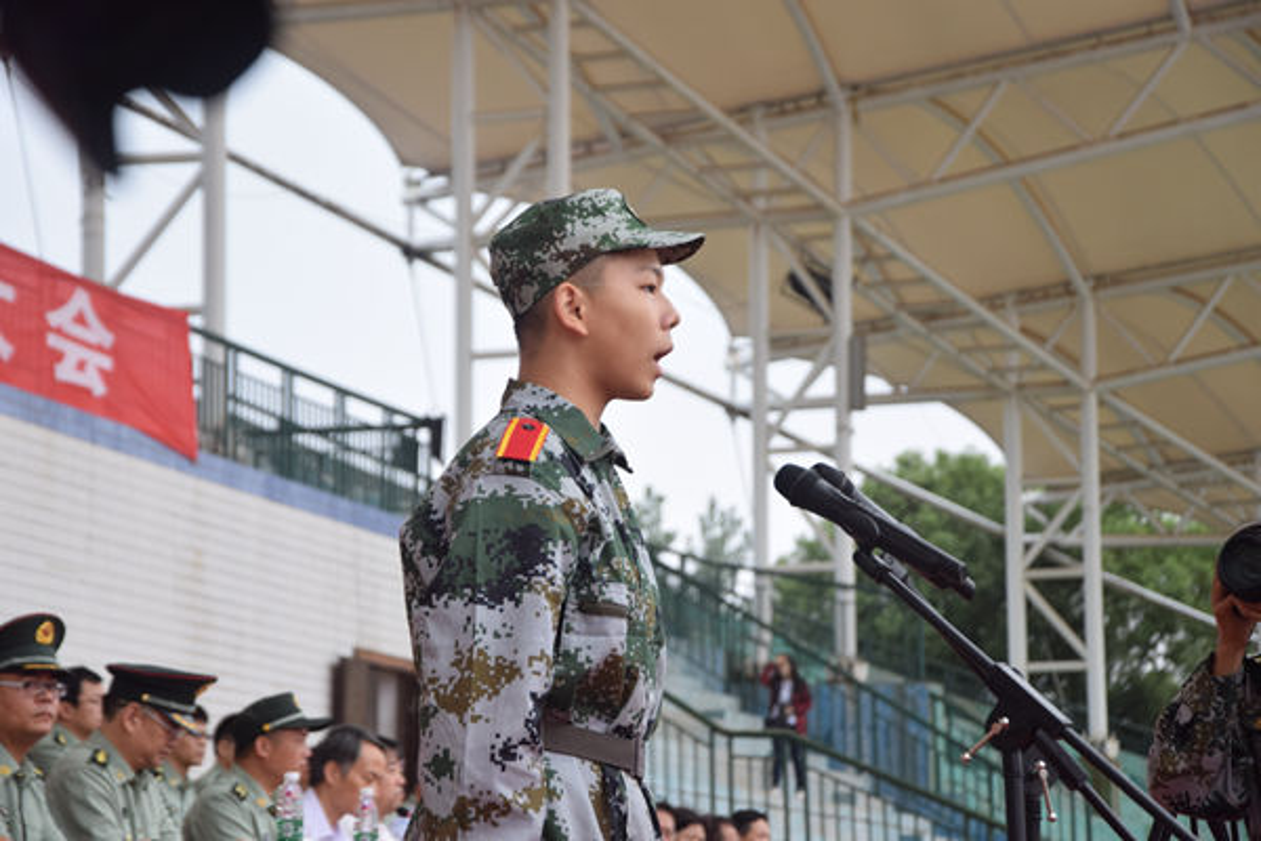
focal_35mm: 128
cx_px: 630
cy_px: 420
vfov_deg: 10.8
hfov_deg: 16.1
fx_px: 4466
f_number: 5.6
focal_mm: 85
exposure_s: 1/320
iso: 400
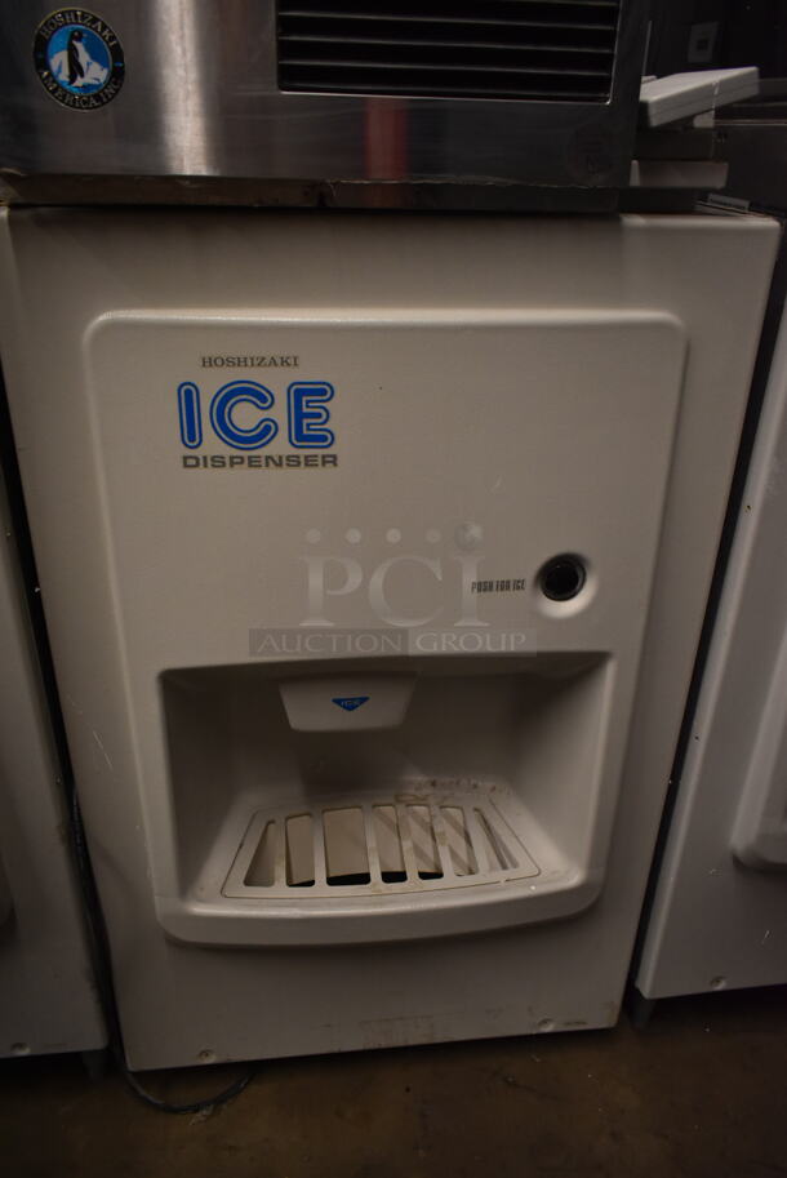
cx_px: 394
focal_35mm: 27
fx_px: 884
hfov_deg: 48.0
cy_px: 589
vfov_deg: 67.3
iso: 1250
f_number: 3.5
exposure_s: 1/125
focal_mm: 18
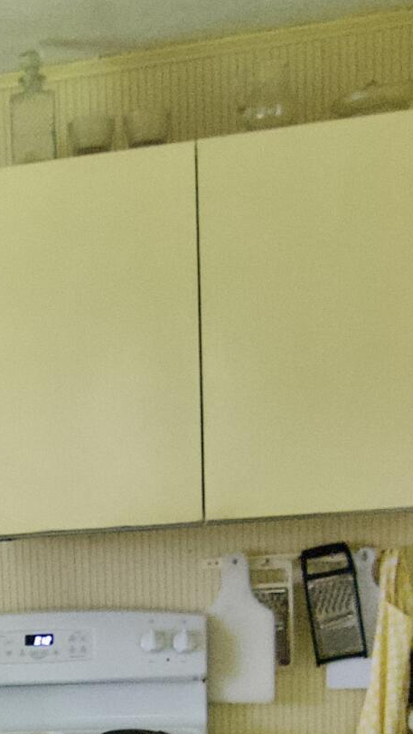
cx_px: -187
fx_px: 1244
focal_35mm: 64
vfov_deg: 30.0
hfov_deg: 17.2
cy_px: 776
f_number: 2.8
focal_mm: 11
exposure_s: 1/30
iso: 1250
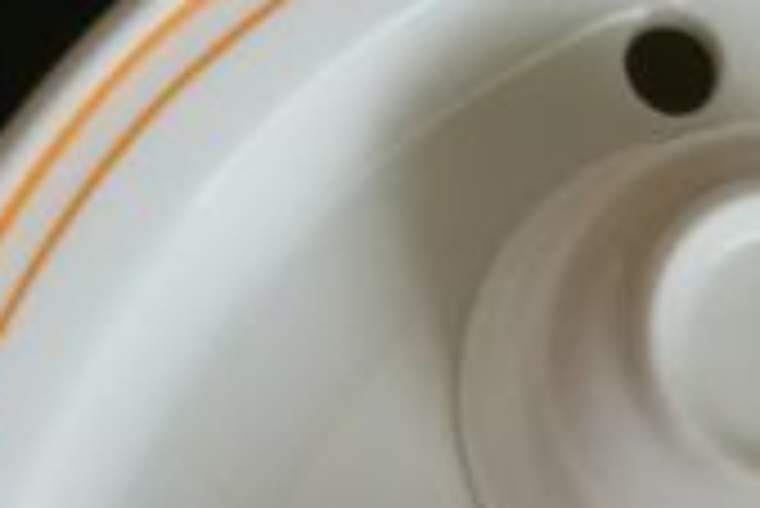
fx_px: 2451
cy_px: 854
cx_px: 897
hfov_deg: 16.9
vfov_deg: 11.2
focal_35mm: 116
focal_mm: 4.5
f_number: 2.2
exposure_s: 1/50
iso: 200
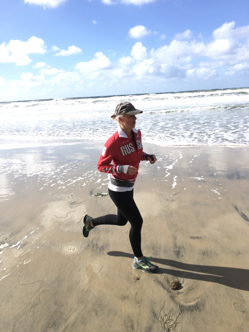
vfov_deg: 61.7
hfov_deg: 48.2
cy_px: 166
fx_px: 278
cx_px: 124
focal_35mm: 29
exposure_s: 1/2653
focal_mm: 4.15
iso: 25
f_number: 2.2
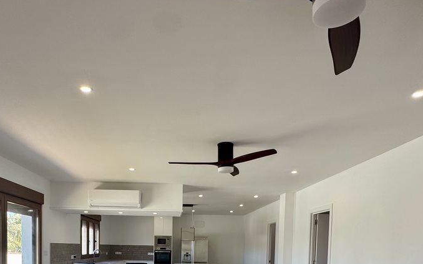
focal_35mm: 28
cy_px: 263
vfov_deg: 39.4
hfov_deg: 66.0
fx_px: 323
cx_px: 176
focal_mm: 2.22
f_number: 2.2
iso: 50
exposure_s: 1/99
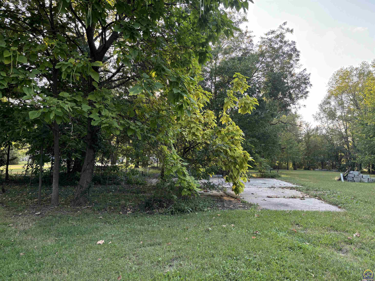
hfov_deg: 67.3
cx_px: 188
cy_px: 140
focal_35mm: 26
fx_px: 282
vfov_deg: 53.1
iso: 64
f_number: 1.6
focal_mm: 5.96
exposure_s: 1/169
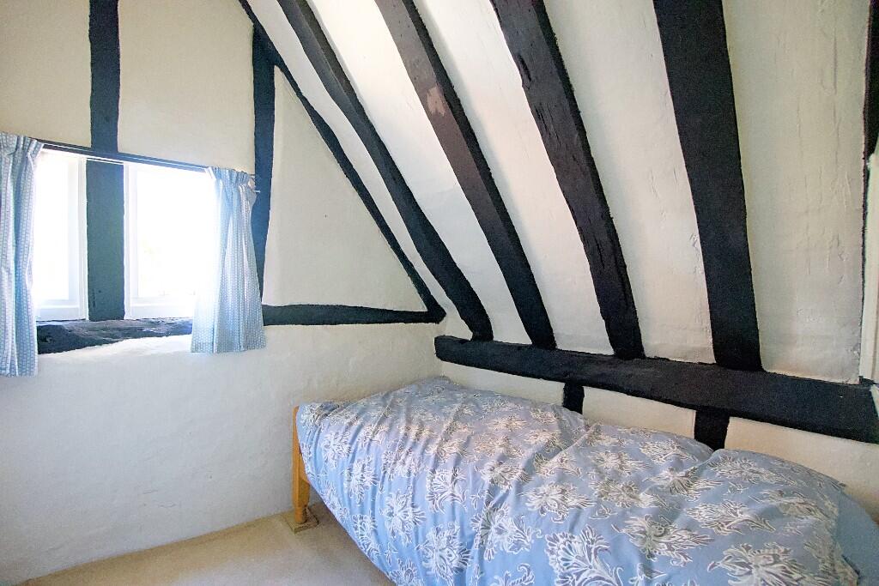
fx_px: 366
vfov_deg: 77.3
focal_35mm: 15
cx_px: 440
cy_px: 293
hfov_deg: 100.4
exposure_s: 1/160
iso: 8000
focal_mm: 10
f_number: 4
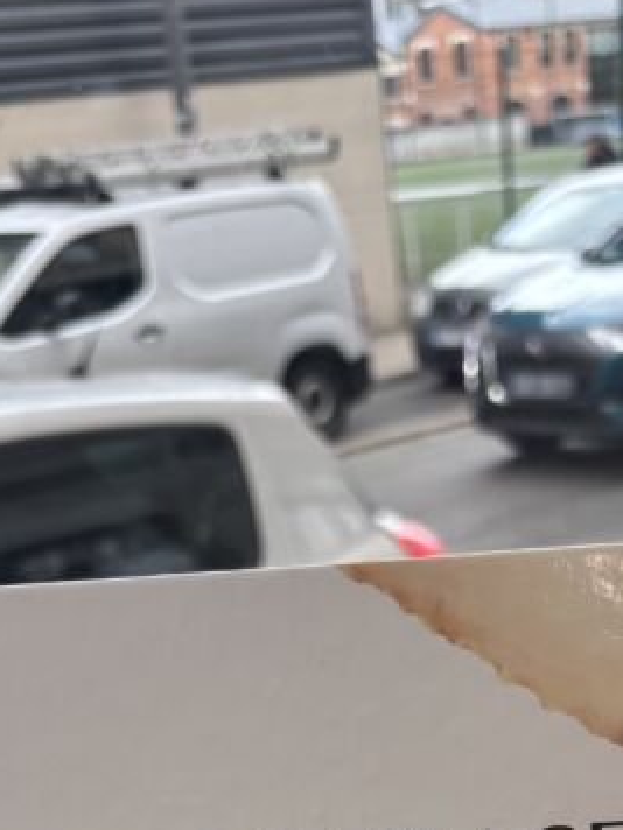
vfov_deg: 23.1
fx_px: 1752
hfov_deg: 20.2
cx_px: 341
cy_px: 1135
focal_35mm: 73
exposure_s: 1/191
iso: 40
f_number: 1.6
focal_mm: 5.96
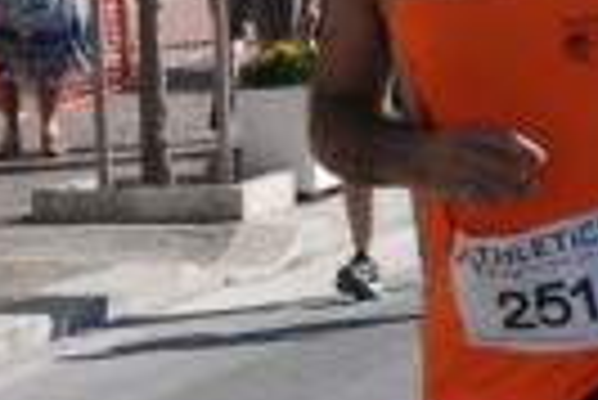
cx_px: 344
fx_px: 6535
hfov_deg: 5.2
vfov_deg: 3.5
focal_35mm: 393
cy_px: 454
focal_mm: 58
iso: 1000
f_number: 7.1
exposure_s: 1/2000
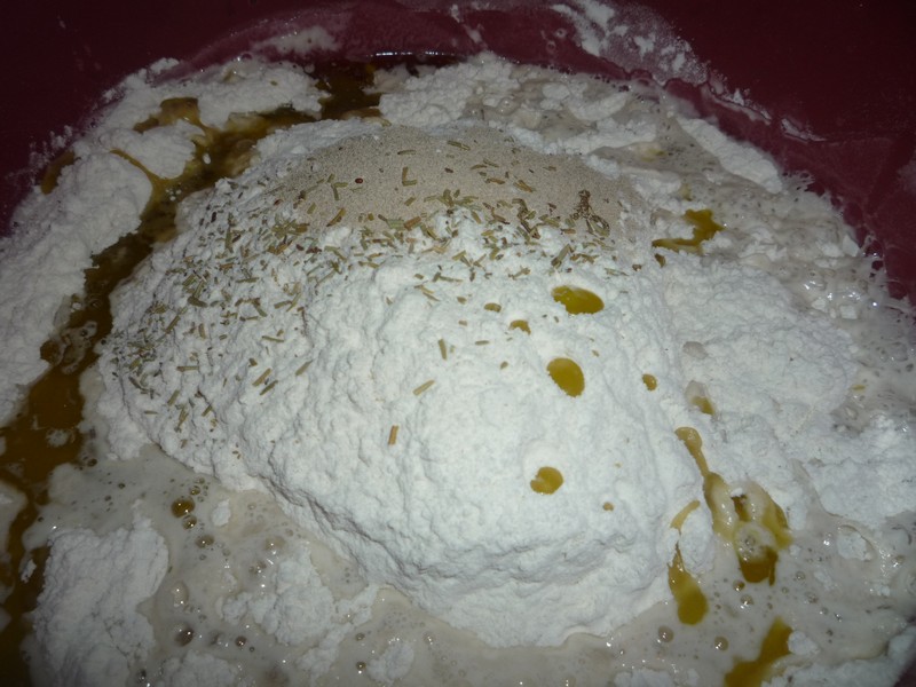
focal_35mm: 30
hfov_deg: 60.0
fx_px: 794
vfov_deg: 46.8
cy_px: 344
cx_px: 458
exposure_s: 1/30
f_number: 4
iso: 100
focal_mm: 5.2
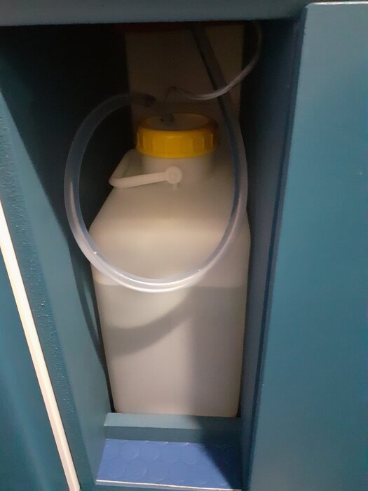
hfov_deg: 51.4
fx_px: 383
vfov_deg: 65.3
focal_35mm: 27
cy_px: 246
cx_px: 184
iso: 1250
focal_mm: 3.6
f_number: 1.9
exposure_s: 1/14
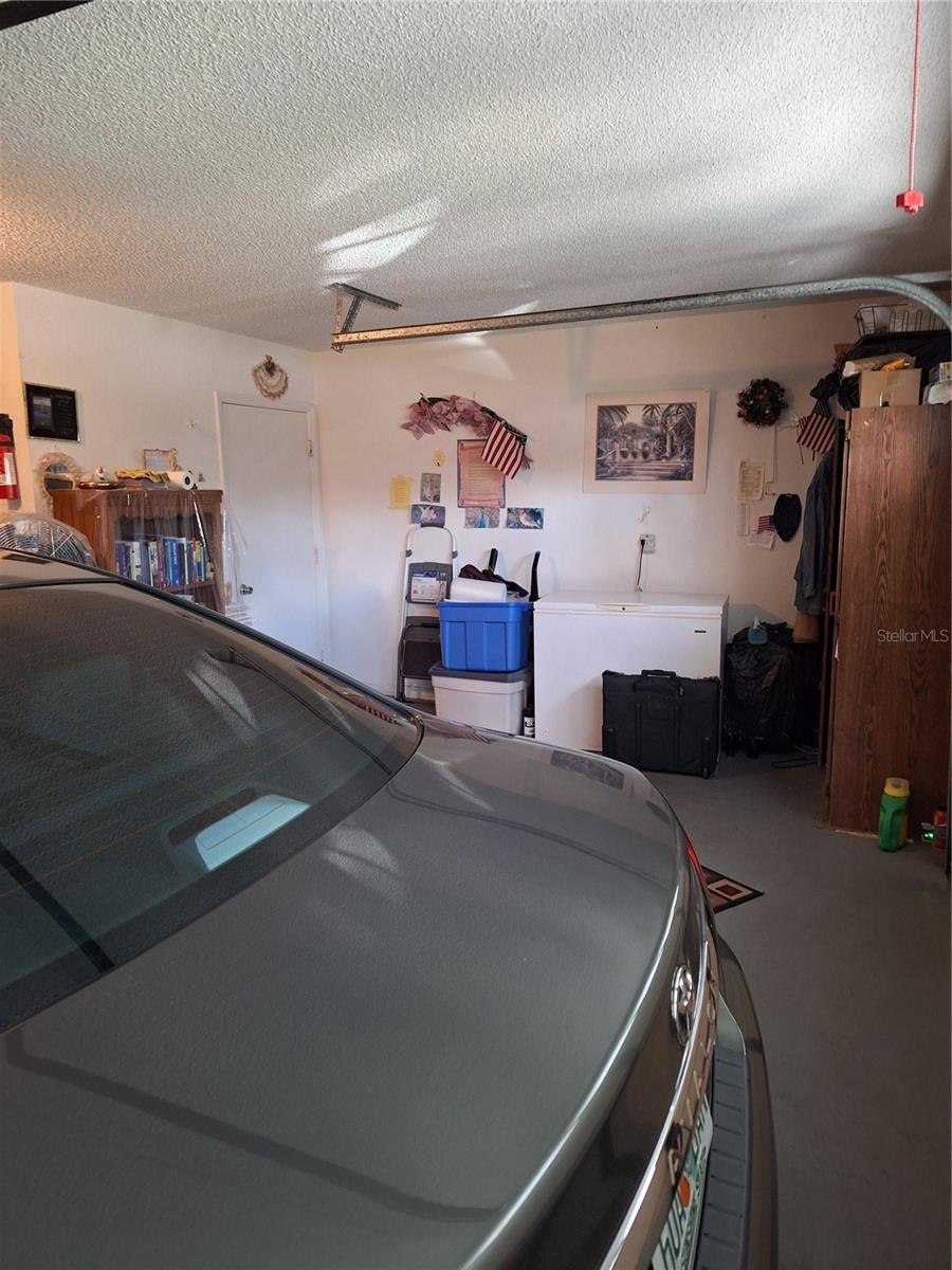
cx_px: 476
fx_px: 843
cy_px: 635
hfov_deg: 58.9
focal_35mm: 23
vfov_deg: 73.9
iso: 320
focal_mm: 5.54
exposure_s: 1/25
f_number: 1.8
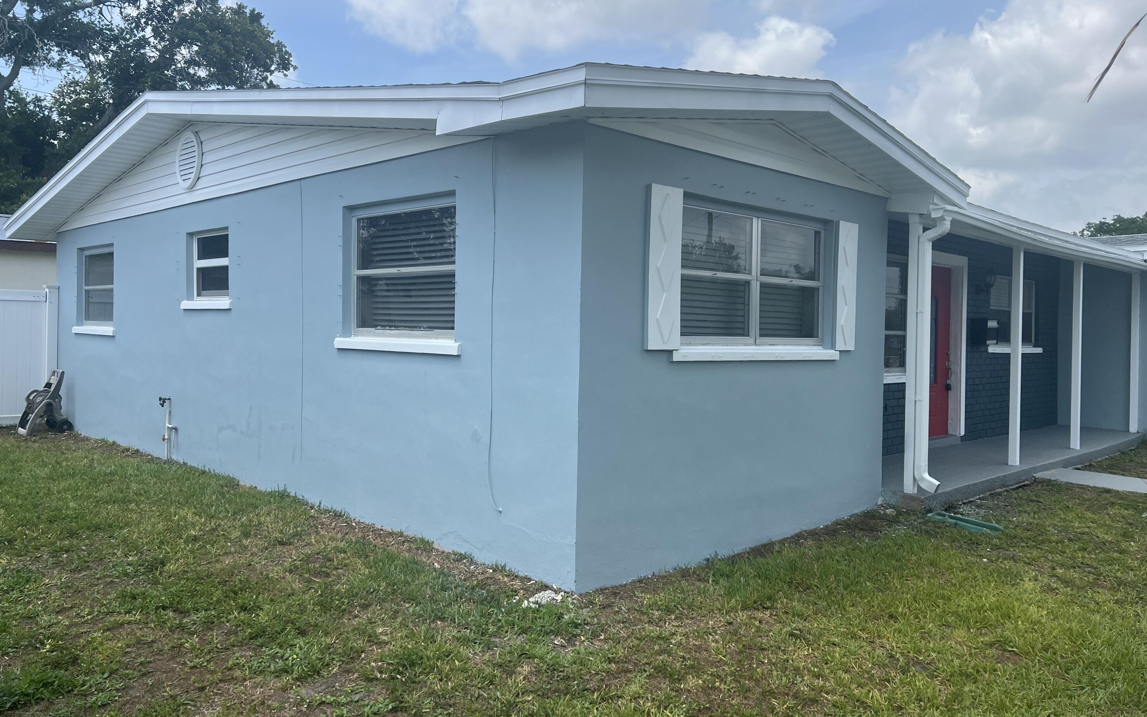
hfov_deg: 66.5
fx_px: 875
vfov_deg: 44.5
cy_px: 316
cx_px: 573
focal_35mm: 28
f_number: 1.5
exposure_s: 1/3831
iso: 50
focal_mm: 5.7
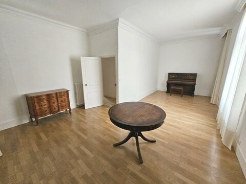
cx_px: 123
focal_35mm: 13
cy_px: 92
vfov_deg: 89.9
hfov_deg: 106.2
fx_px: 92
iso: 500
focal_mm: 2.2
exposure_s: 1/71
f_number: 2.2
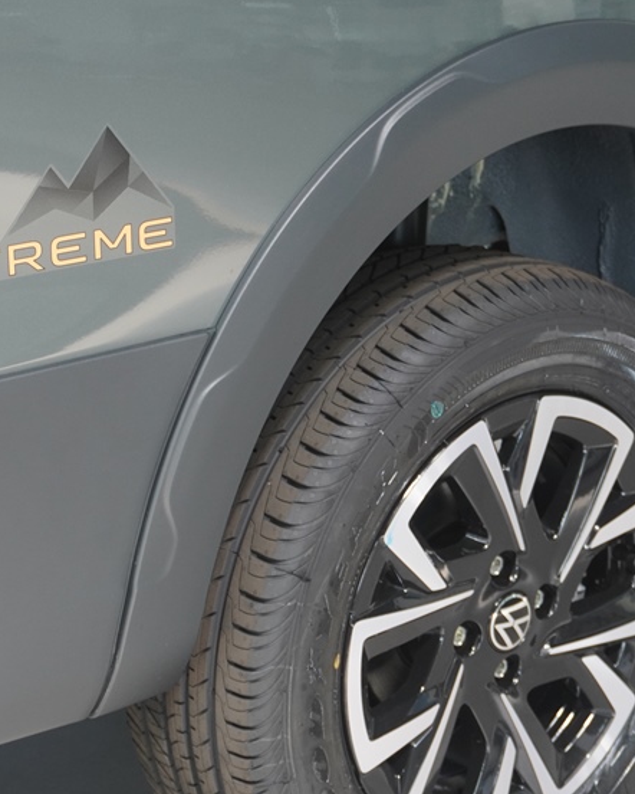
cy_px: 460
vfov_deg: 20.4
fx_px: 2207
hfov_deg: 16.4
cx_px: 293
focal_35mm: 94
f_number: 5.6
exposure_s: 1/160
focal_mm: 36
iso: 640
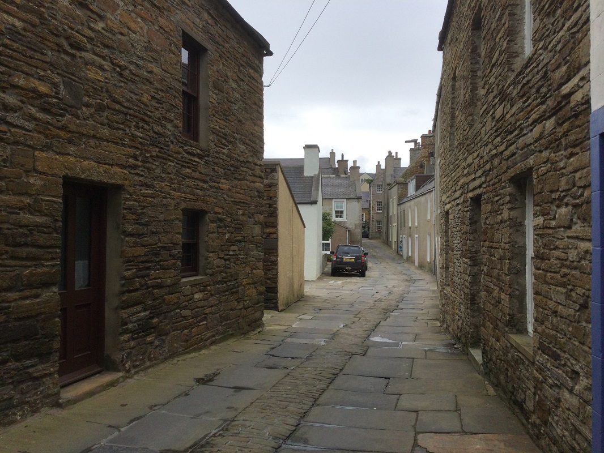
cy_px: 226
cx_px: 302
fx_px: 541
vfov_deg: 45.5
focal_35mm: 31
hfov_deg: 58.3
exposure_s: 1/876
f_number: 2.4
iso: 25
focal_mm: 3.3
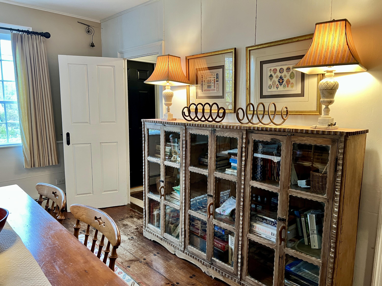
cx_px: 191
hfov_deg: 67.3
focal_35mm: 26
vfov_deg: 53.1
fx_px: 287
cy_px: 143
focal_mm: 5.7
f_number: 1.5
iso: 200
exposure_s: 1/60
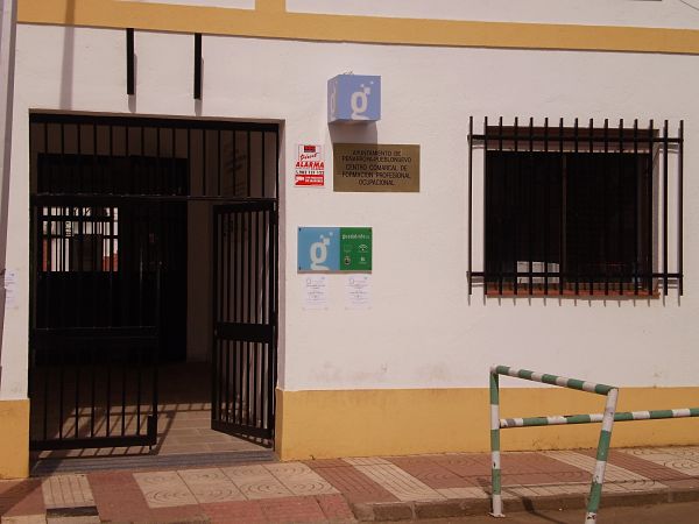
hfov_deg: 30.3
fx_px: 1292
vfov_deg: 22.9
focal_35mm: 64
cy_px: 262
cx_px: 350
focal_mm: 11.3
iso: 64
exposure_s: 1/800
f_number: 6.2
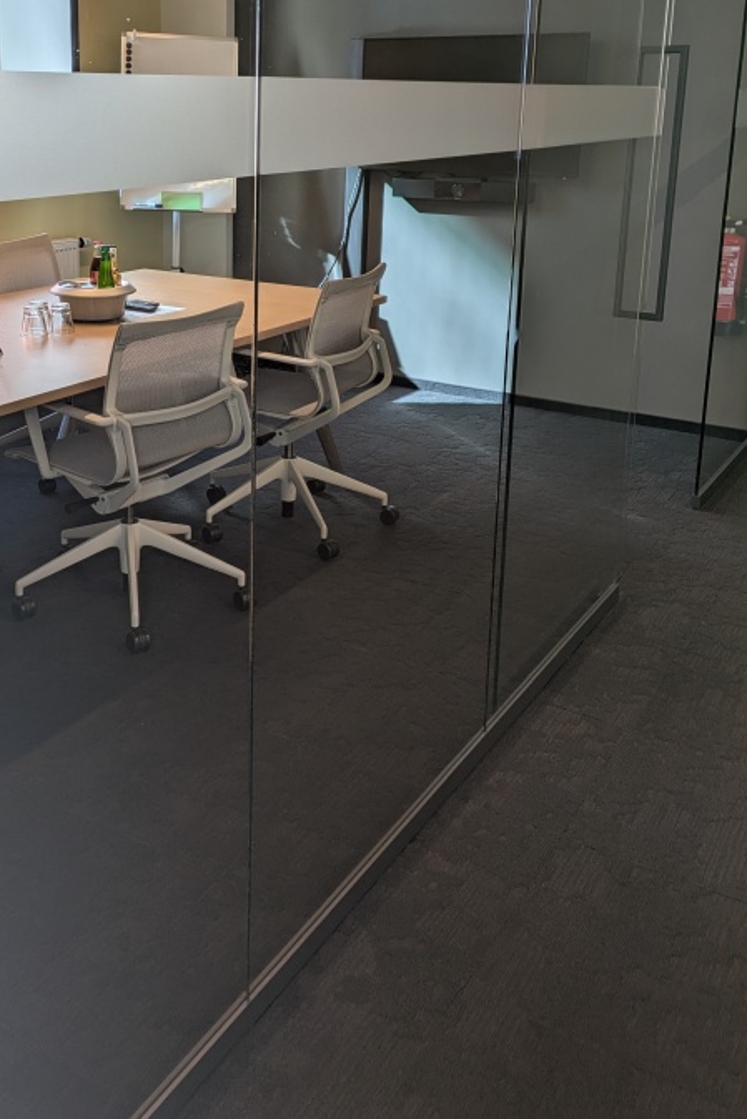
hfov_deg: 36.2
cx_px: 203
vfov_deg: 52.0
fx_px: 1120
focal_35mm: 36
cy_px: 362
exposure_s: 1/100
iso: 58
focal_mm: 5.43
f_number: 1.89
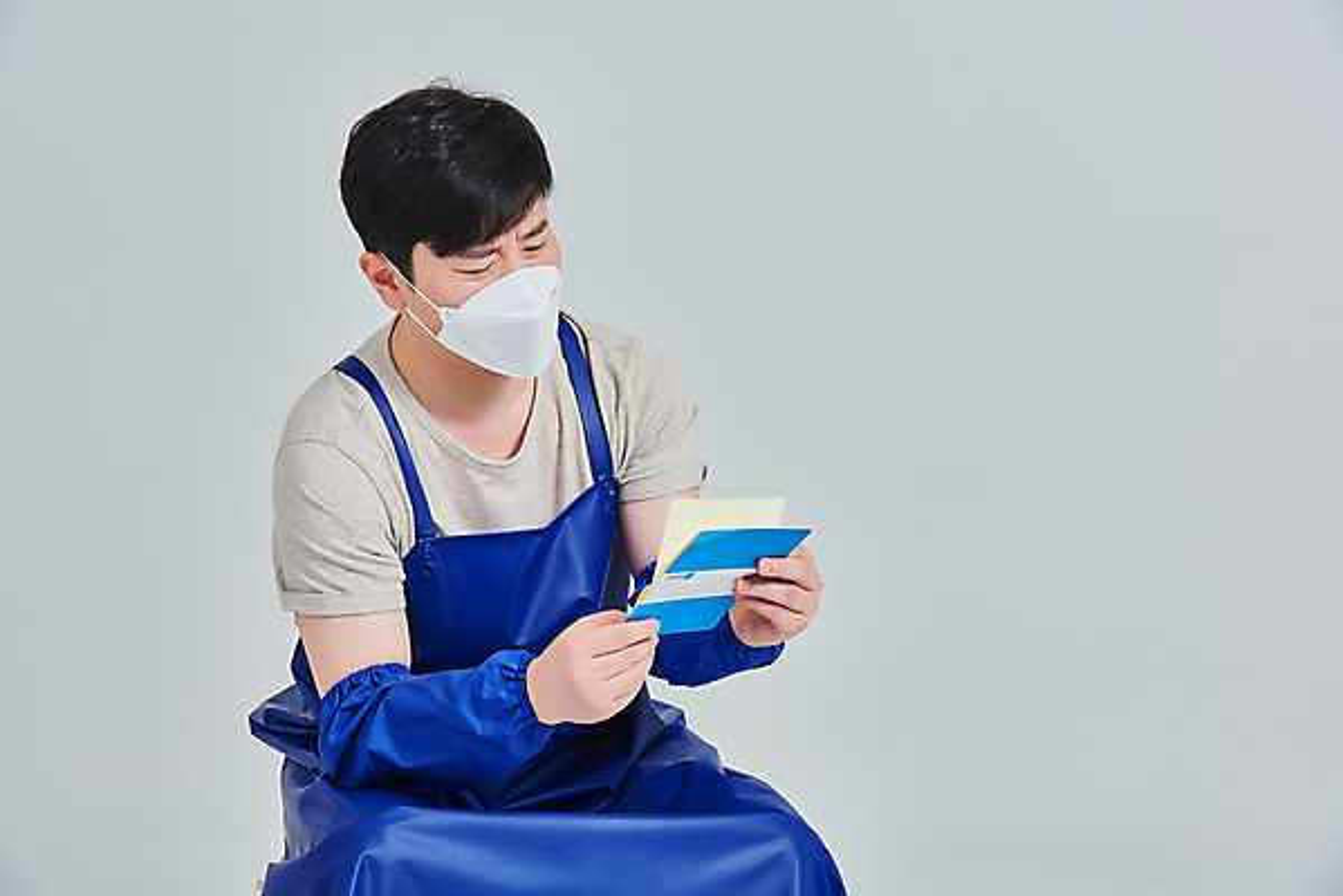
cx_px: 672
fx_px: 4665
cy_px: 448
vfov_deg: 11.0
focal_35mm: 125
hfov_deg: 16.4
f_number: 14
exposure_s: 1/125
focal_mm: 125
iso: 100
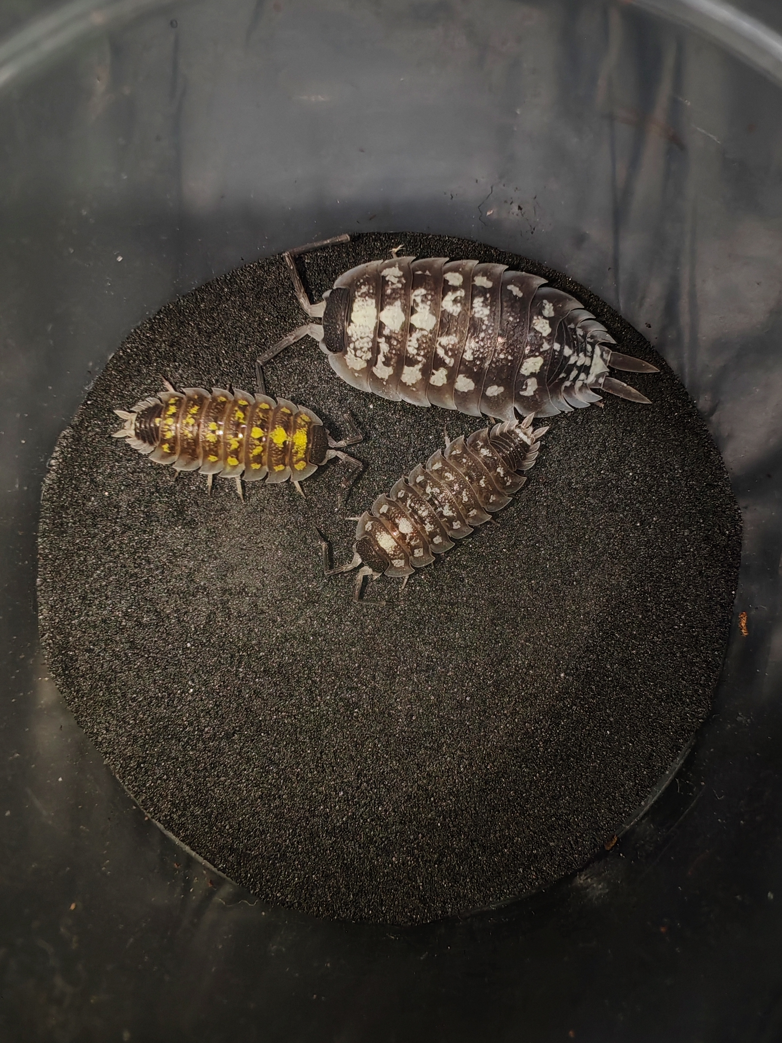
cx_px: 391
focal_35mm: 27
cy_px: 522
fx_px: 813
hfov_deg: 51.4
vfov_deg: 65.3
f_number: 2.2
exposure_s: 1/100
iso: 80
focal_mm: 1.96
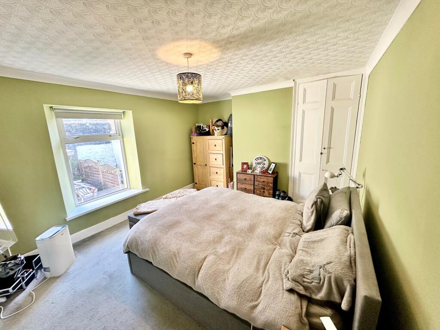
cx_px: 220
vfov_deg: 85.7
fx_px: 178
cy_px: 165
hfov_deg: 102.1
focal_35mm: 14
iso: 200
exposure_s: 1/99
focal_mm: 2.22
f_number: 2.2
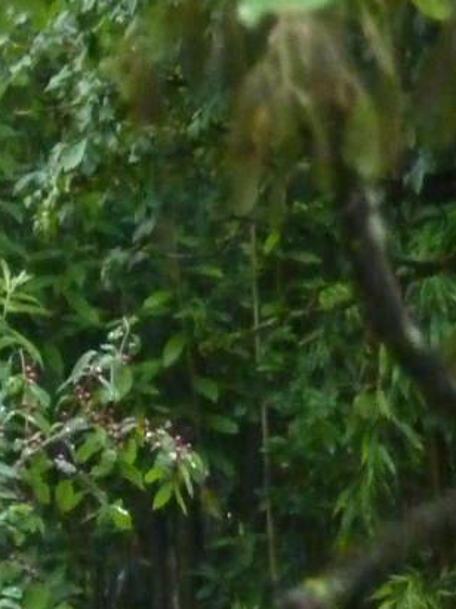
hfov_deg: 1.4
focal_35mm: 1083
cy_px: 533
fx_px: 19032
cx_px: -221
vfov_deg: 1.8
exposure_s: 1/250
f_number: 4.8
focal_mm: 45.7
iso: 800
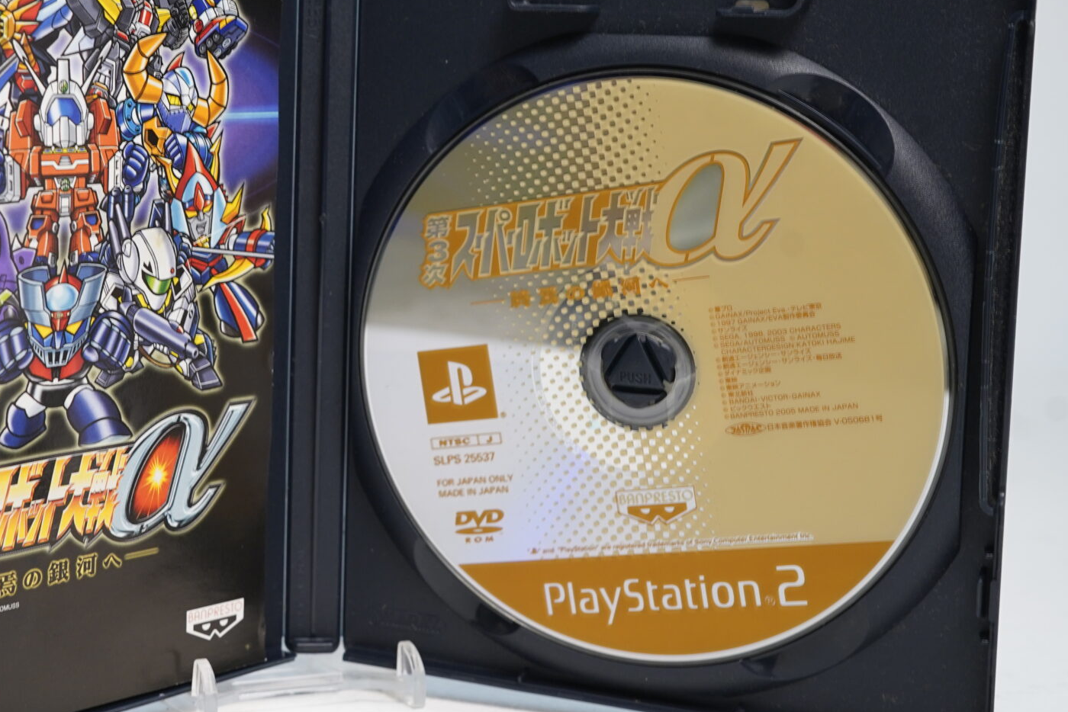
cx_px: 257
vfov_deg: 21.2
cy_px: 237
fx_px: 1899
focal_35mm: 64
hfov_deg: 30.8
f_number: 6.3
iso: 500
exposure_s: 1/40
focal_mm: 35
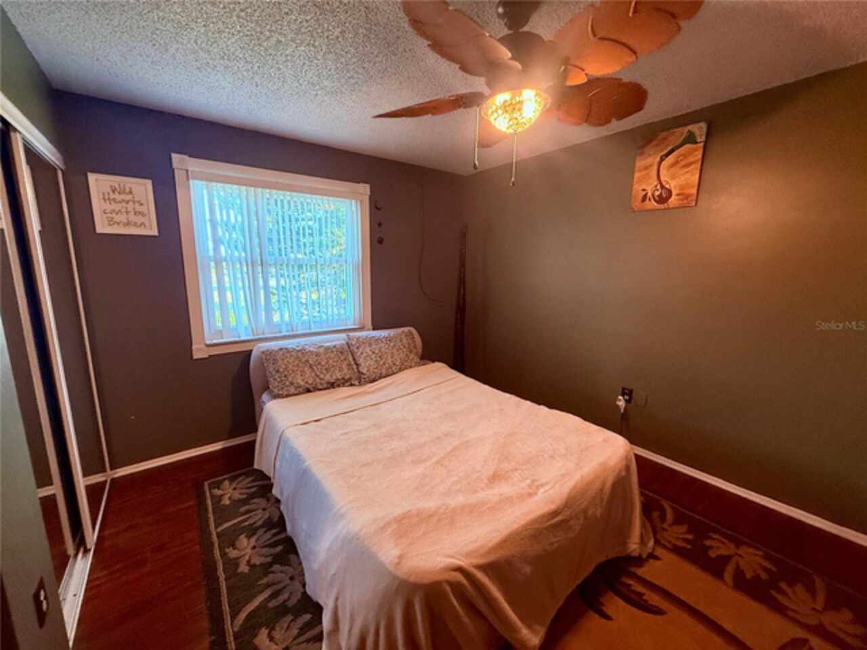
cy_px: 325
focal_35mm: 14
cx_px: 434
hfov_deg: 102.1
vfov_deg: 85.7
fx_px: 351
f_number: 2.2
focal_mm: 2.22
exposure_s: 1/60
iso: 320
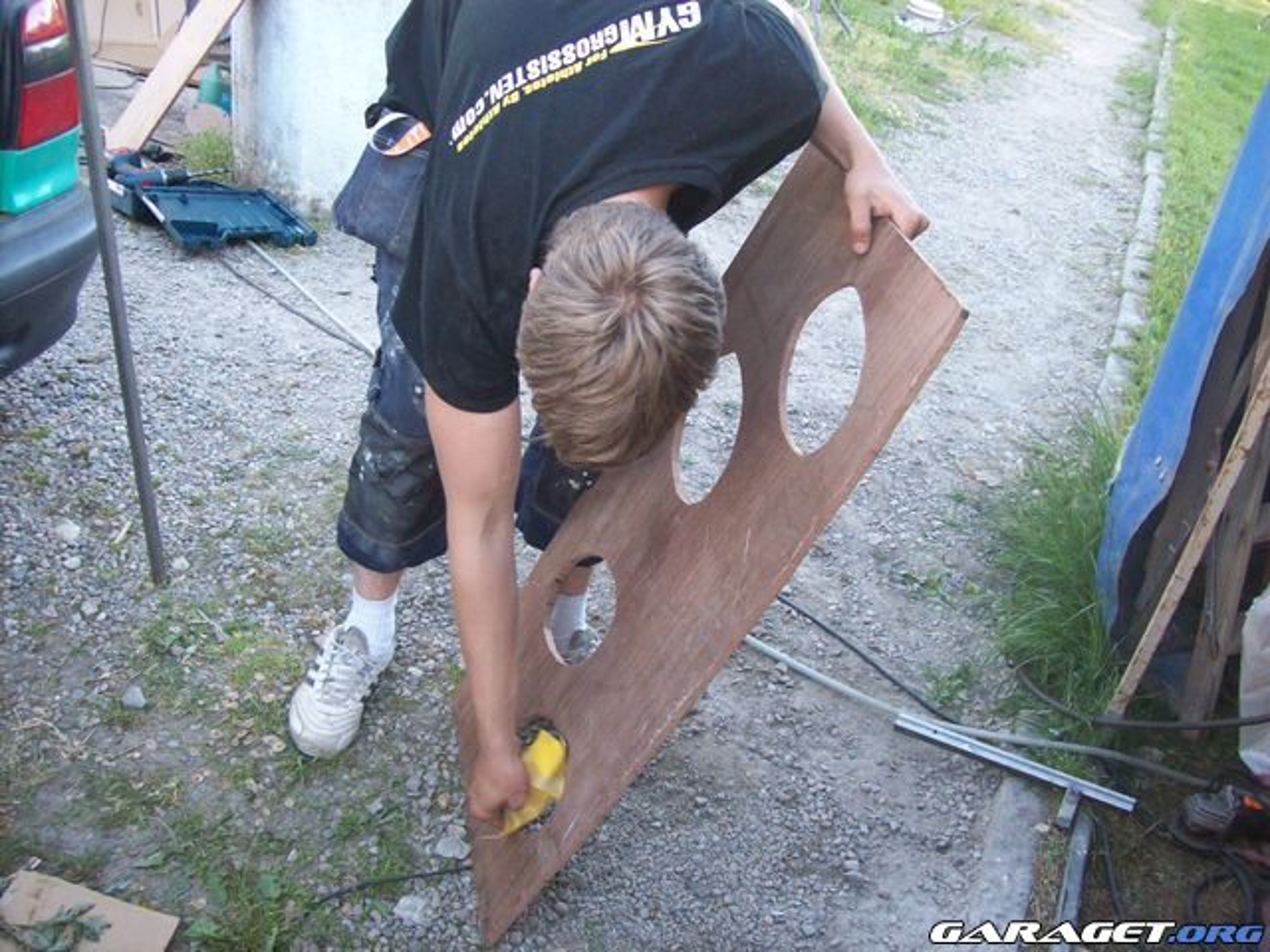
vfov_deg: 39.7
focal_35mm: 36
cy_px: 476
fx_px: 1321
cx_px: 635
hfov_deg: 51.4
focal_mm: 6
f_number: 2.7
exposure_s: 1/94.4
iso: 200
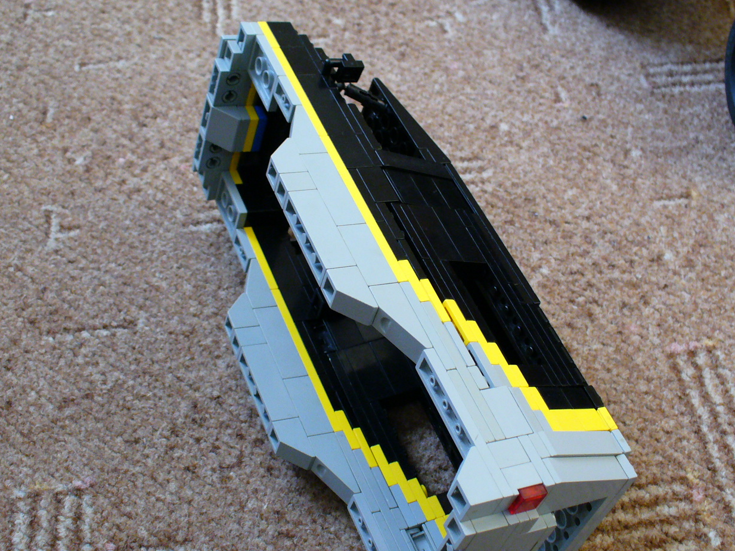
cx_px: 393
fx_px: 1019
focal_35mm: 48
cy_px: 253
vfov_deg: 30.3
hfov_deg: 39.6
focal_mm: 6.1
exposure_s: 1/30
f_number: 2.8
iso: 160
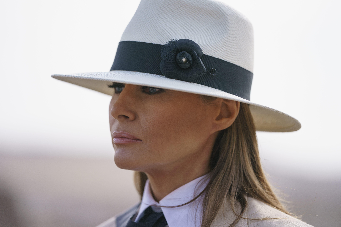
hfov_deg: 12.0
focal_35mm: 171
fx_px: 1620
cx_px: 170
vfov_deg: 8.0
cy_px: 114
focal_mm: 171
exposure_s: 1/2000
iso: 64
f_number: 2.8
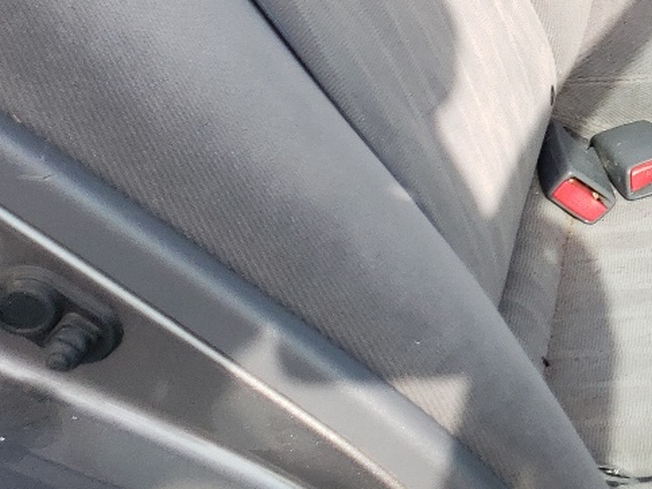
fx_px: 1620
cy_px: -167
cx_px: 1021
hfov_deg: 19.4
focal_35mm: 86
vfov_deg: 16.2
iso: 50
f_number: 1.5
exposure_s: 1/833
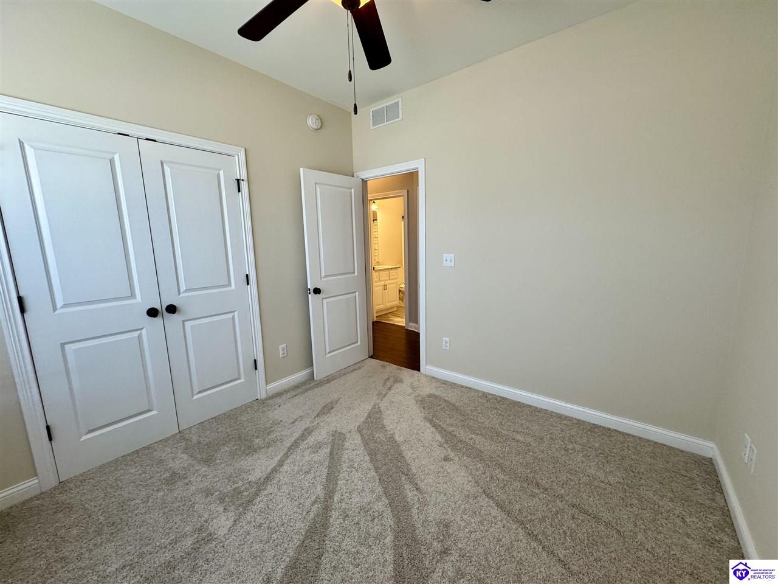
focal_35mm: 14
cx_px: 389
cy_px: 292
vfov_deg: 85.7
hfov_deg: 102.1
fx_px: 315
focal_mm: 2.22
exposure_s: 1/120
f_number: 2.2
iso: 200
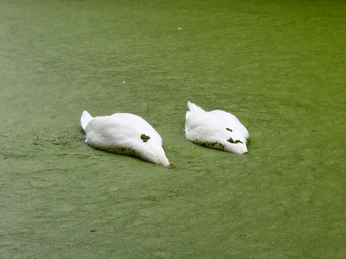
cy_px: 130
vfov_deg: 10.6
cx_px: 173
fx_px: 1399
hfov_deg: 14.1
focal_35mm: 140
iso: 200
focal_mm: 25
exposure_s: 1/250
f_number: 5.9
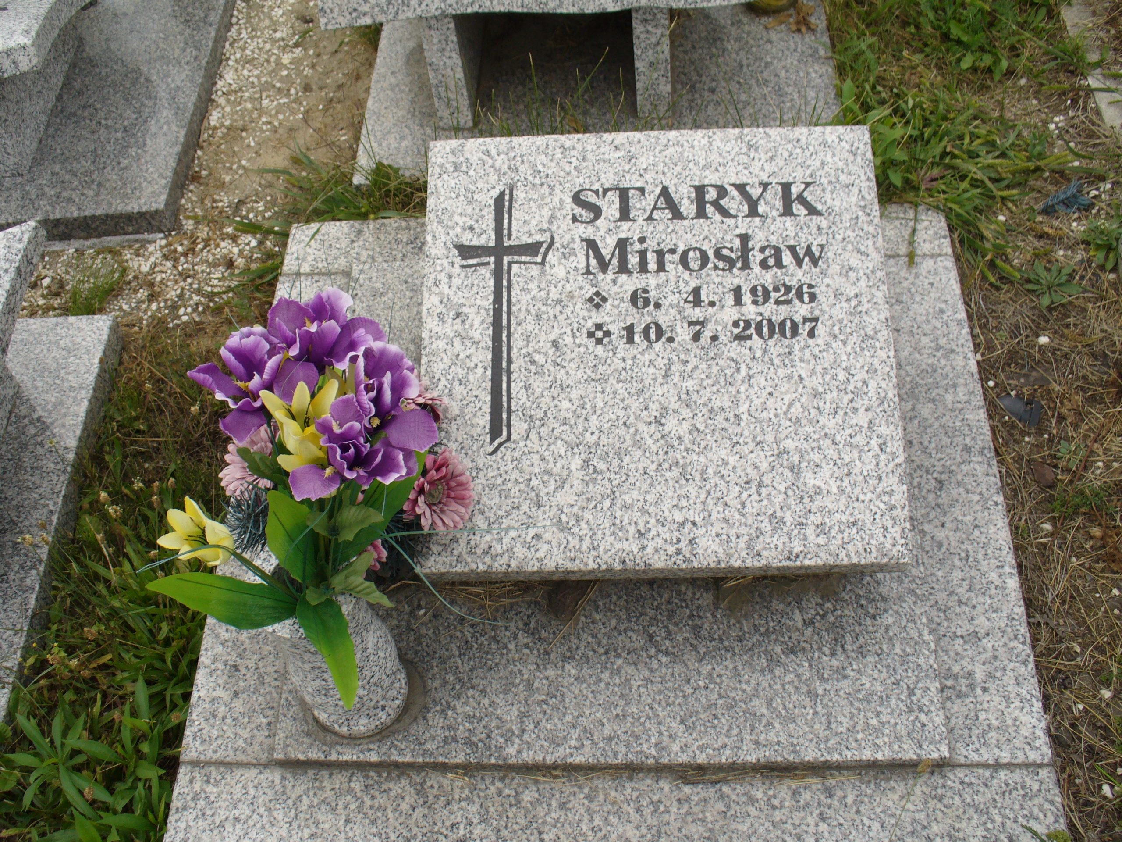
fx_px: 1199
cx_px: 561
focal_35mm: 37
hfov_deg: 50.1
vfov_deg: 38.7
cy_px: 421
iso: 80
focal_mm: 6.1
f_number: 5.6
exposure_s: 1/200
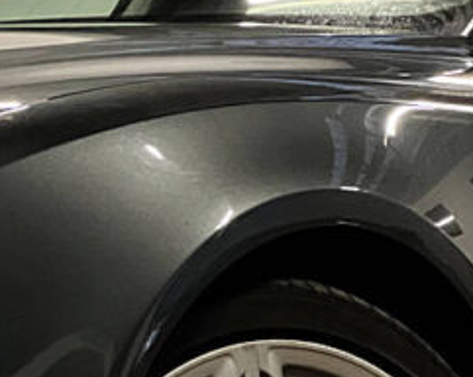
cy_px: 483
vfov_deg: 6.1
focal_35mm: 250
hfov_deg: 7.7
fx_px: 3494
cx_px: -37
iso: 400
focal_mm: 9
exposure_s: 1/16
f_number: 2.8
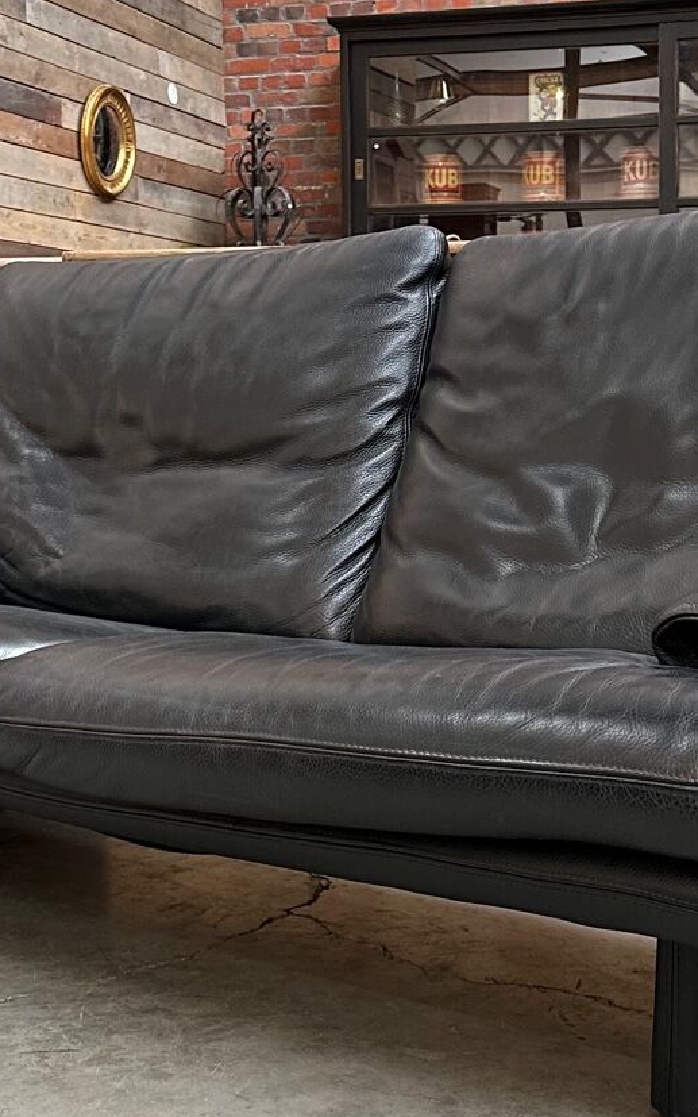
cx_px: 382
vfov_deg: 33.0
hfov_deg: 21.0
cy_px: 528
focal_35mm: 62
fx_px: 1887
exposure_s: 1/60
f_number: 1.78
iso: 250
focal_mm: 6.86
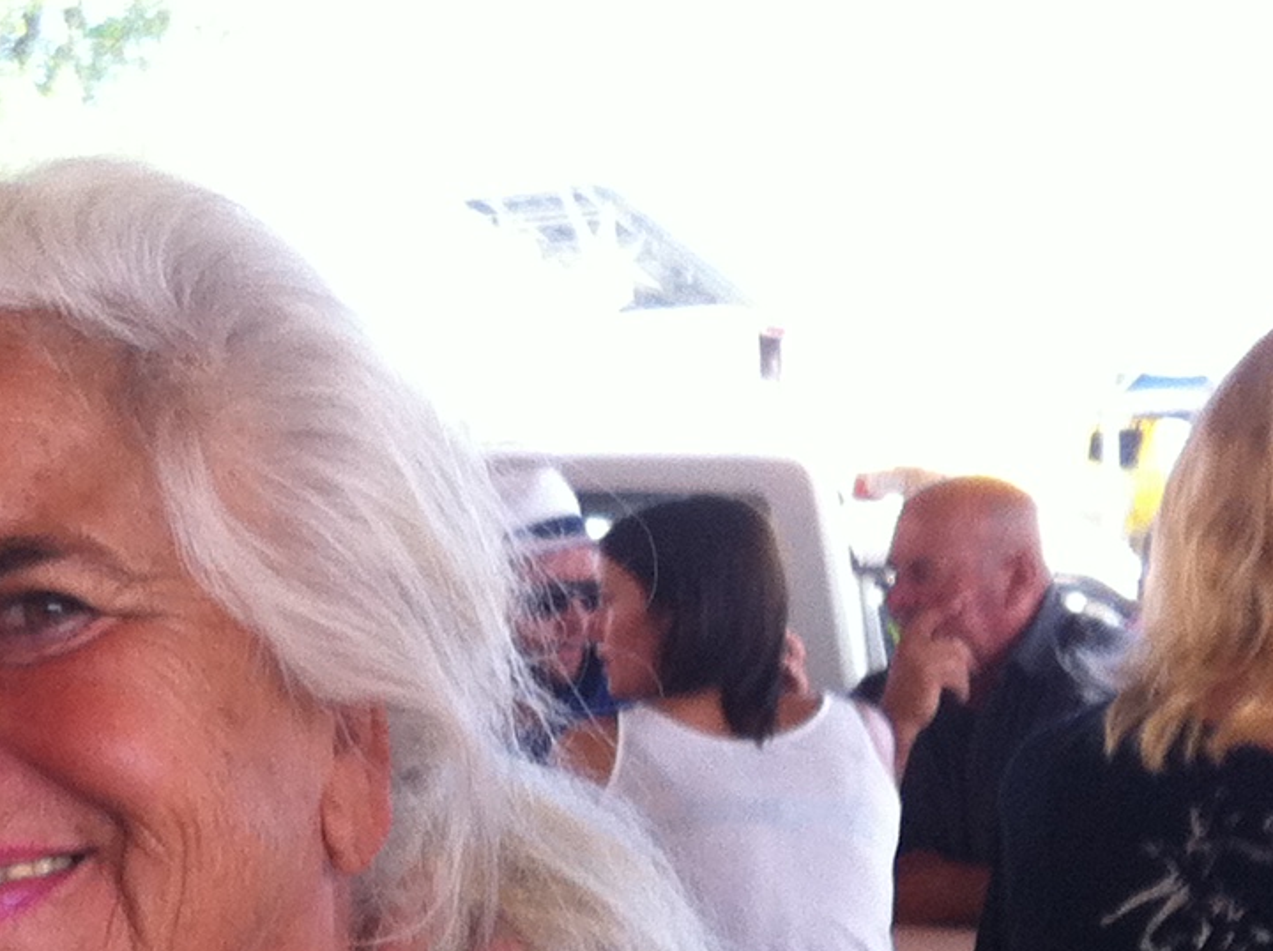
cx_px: -205
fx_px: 4627
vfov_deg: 11.5
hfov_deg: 15.2
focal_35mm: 126
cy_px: 1186
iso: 100
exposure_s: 1/120
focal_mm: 3.85
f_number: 2.8
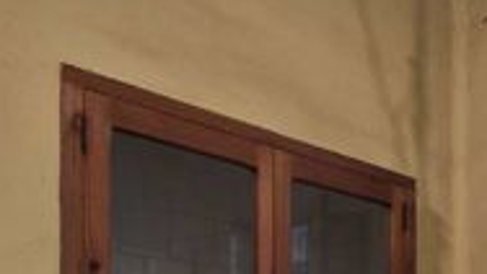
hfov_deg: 33.9
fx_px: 685
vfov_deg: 19.4
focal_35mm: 53
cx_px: 538
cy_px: 424
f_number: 2.2
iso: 500
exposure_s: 1/50
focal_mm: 2.2
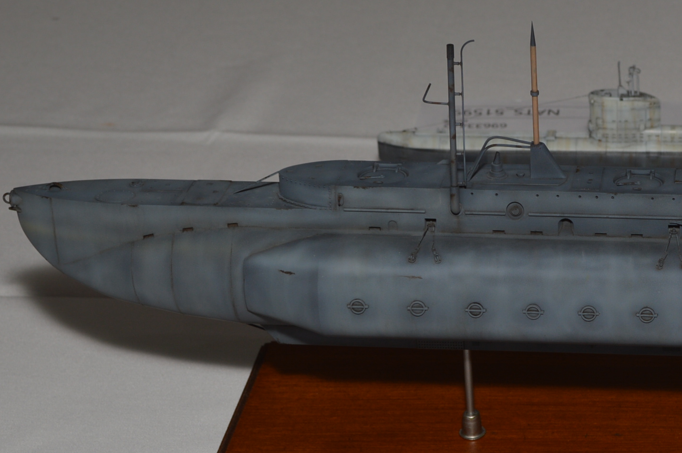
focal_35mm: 101
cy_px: 263
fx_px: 1911
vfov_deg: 13.5
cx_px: 613
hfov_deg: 19.9
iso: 100
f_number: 8
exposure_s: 1/60
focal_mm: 32
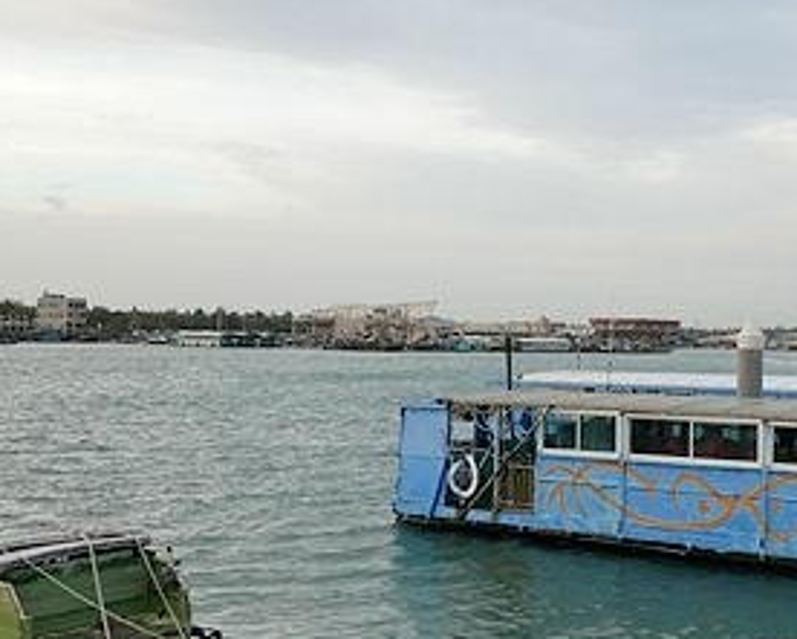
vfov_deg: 28.6
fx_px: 1251
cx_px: 745
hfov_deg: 33.2
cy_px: 328
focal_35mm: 53
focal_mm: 9
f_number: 2.8
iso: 125
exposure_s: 1/60
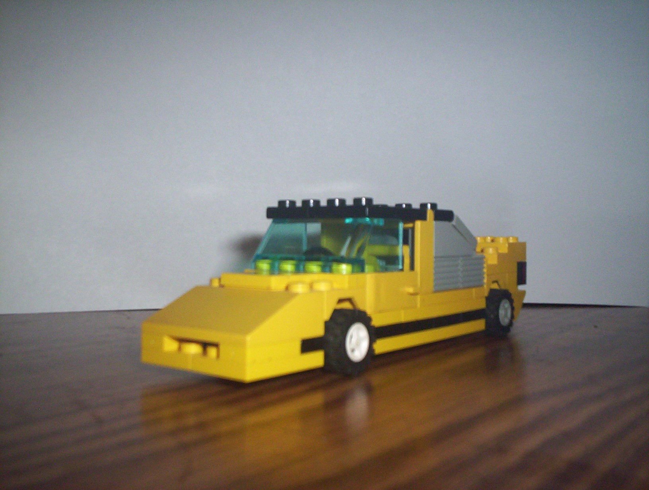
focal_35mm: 38
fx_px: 714
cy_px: 245
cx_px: 324
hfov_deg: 48.9
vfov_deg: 37.9
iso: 140
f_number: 4.5
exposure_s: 1/60
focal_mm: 4.99
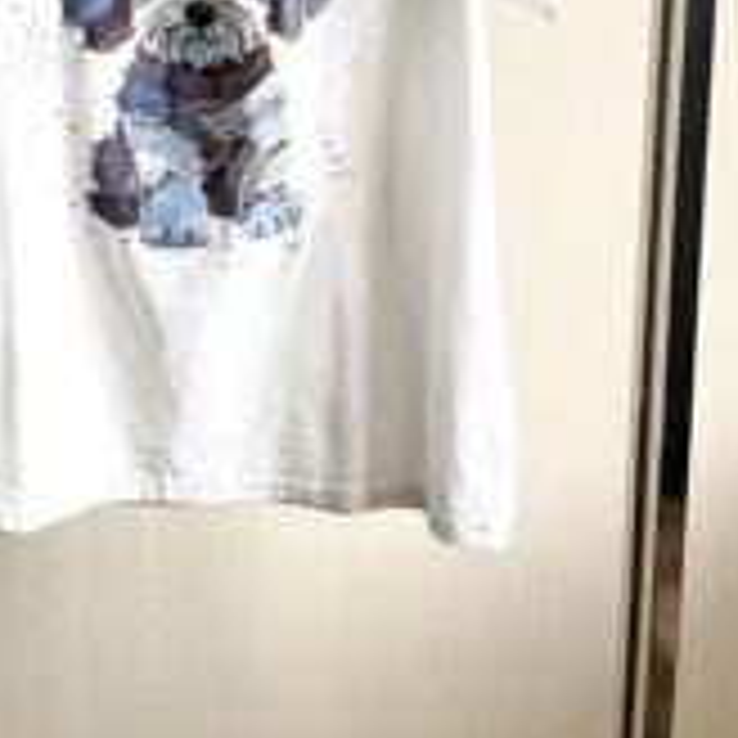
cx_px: 162
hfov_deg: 29.9
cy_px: -45
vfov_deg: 28.2
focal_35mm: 56
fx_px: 1351
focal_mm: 5.1
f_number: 1.6
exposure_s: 1/60
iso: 160
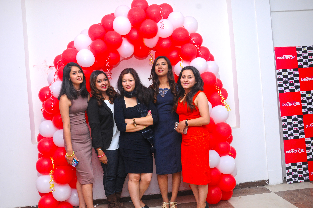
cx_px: 156
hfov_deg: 67.4
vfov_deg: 47.8
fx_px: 234
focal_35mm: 27
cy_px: 104
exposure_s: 1/40
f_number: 6.3
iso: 1000
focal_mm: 18
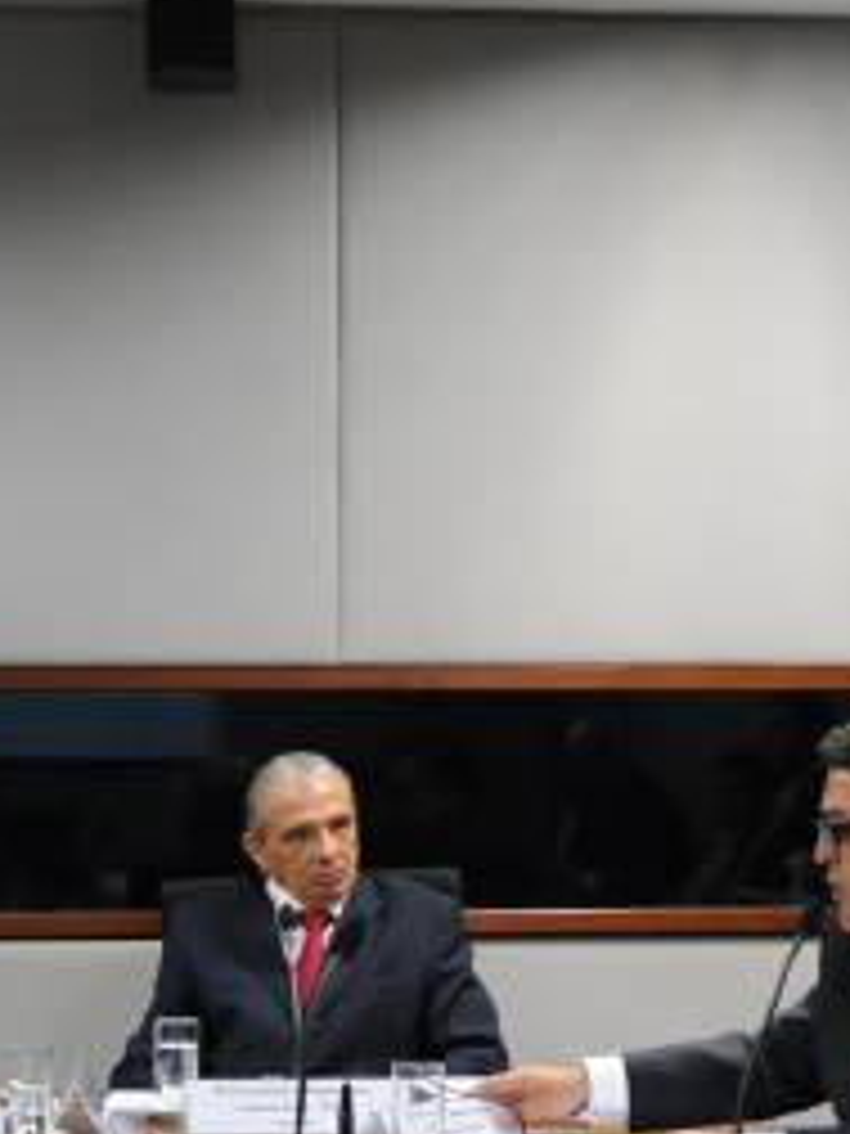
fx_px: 3798
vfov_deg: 16.6
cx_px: 306
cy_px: 1163
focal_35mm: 116
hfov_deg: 12.8
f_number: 4.5
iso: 2000
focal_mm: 38
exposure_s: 1/80
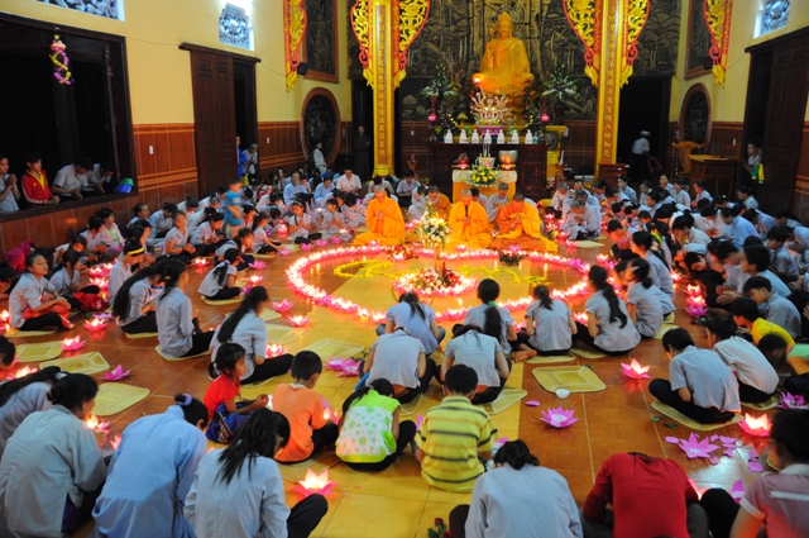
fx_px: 606
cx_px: 404
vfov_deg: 47.8
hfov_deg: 67.4
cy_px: 269
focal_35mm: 27
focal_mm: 18
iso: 640
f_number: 3.5
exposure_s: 1/8
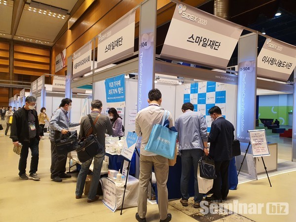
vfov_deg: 53.1
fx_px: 222
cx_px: 148
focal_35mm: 26
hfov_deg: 67.3
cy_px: 111
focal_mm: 4.3
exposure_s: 1/120
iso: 125
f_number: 2.4
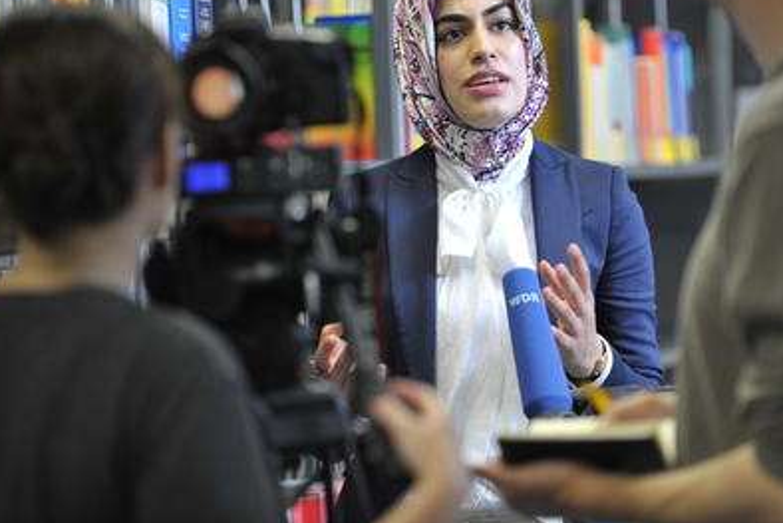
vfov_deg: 8.0
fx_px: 3720
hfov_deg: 12.0
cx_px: 473
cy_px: 203
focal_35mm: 171
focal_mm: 135
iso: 640
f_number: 2.8
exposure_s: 1/160
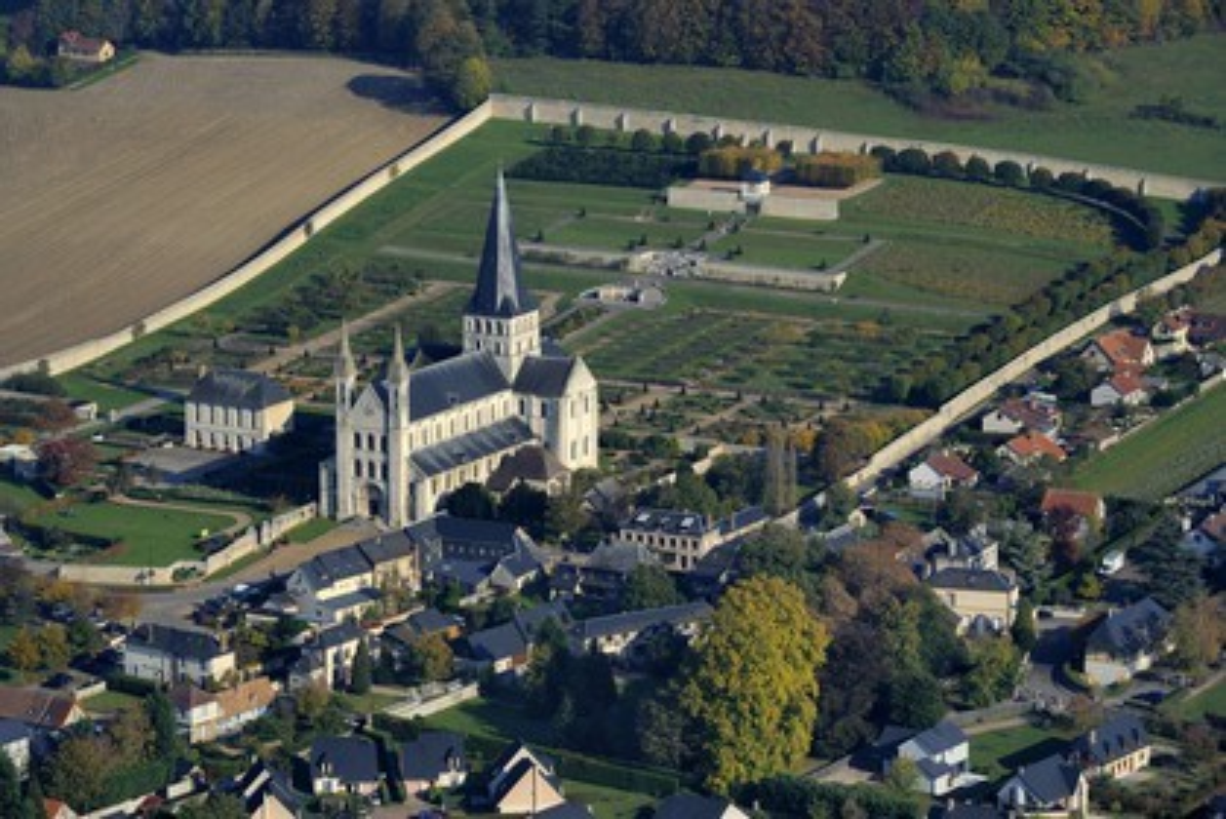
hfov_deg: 12.4
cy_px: 410
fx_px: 5623
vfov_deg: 8.3
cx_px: 613
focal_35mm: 165
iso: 400
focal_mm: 165
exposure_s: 1/800
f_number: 10
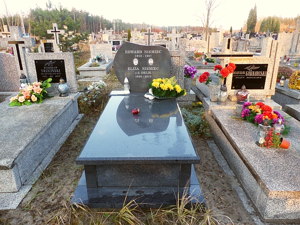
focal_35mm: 25
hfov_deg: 69.4
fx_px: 217
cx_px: 150
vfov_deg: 54.9
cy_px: 112
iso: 100
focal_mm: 4.5
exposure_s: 1/100
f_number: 2.8
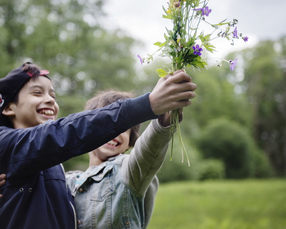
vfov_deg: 22.5
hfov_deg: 27.9
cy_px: 114
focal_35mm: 68
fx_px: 576
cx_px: 129
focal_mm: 60
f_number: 2.8
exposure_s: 1/500
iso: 320
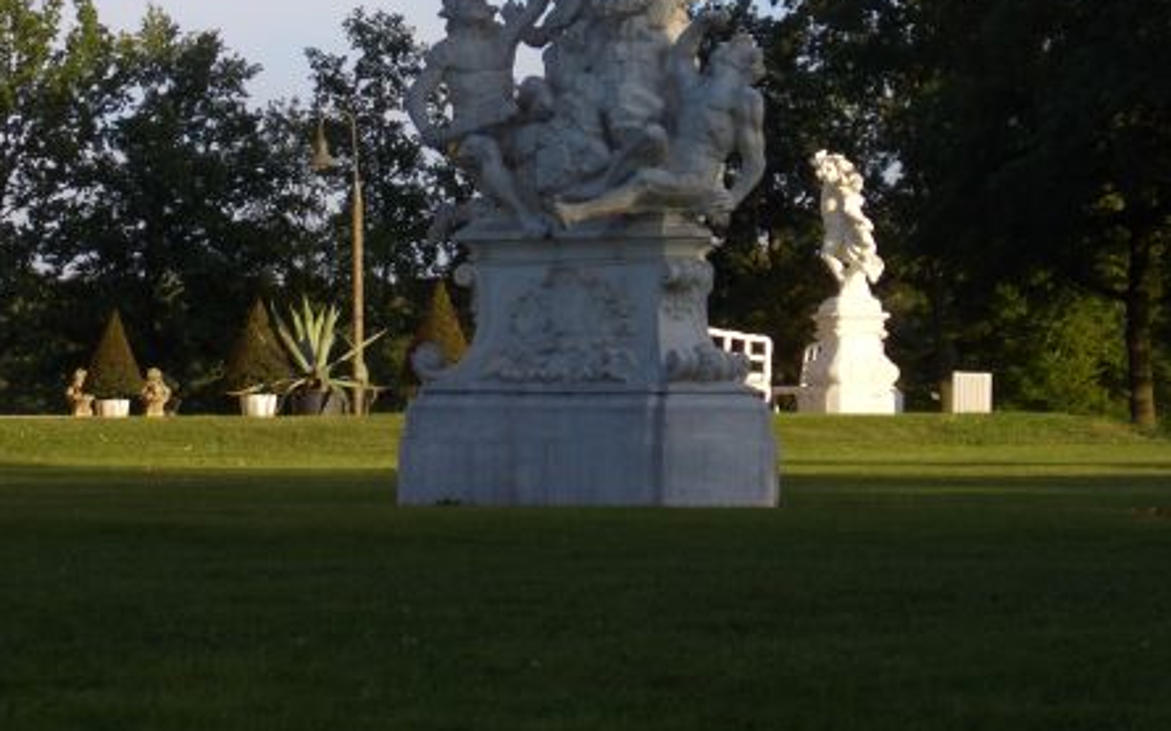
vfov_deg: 8.7
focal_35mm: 150
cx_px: 587
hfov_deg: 13.9
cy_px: 34
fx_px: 4786
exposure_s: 1/200
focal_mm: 17.4
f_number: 4.8
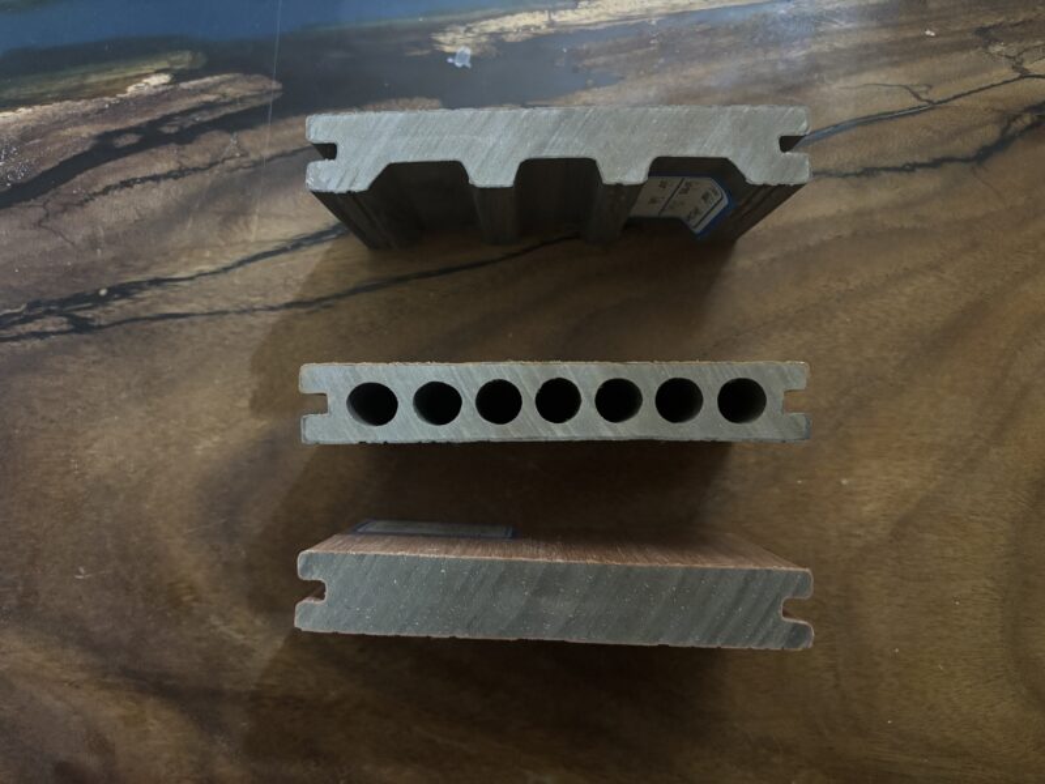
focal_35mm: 26
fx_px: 785
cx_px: 522
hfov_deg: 67.3
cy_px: 392
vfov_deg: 53.1
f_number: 1.6
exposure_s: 1/30
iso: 1000
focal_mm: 5.96
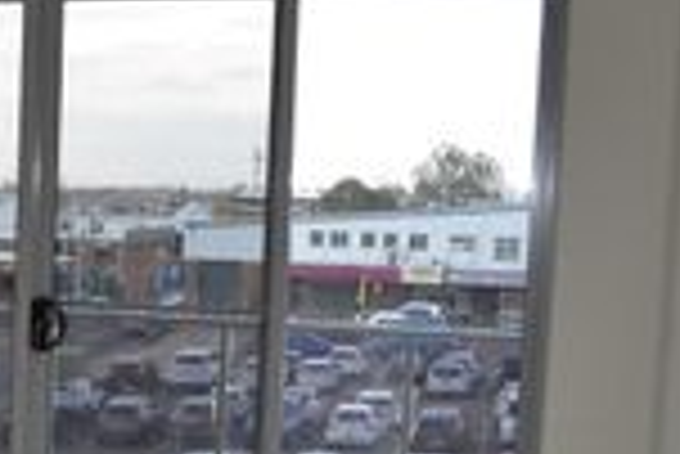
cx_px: -171
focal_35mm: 84
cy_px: 393
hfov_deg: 22.0
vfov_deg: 16.1
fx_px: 1588
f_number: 3.5
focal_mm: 18
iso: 100
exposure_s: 1/160
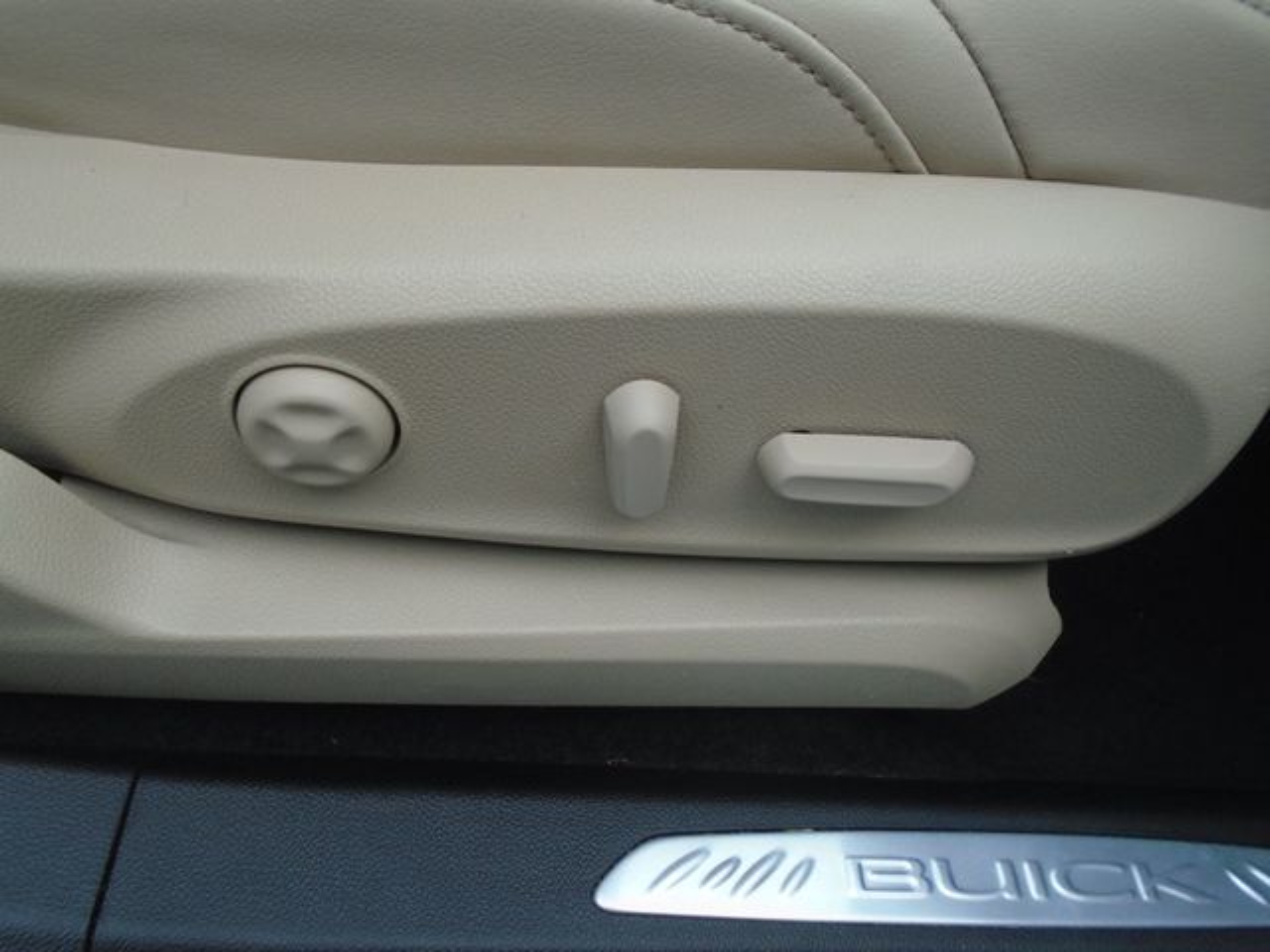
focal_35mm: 26
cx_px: 635
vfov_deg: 53.1
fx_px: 954
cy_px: 476
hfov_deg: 67.3
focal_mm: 4.6
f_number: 3.2
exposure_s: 1/100
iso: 100
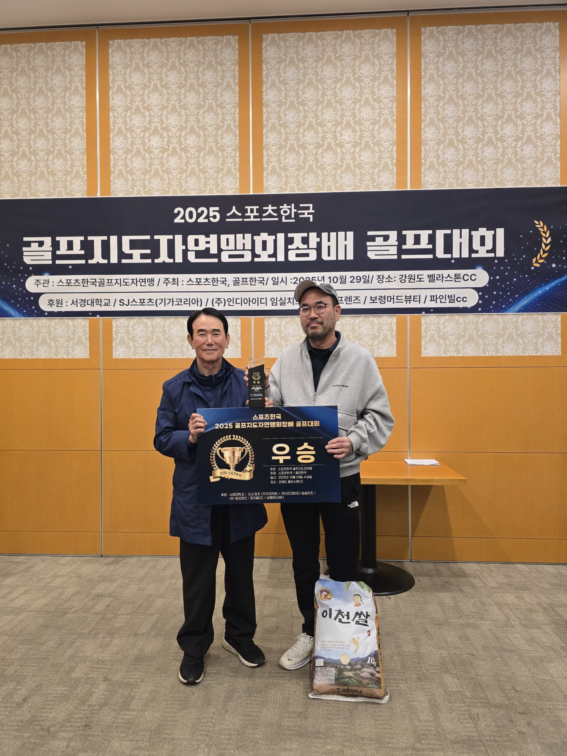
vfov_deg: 73.9
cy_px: 378
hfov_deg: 58.9
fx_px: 502
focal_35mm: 23
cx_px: 284
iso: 400
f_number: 1.7
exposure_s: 1/120
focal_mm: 6.3
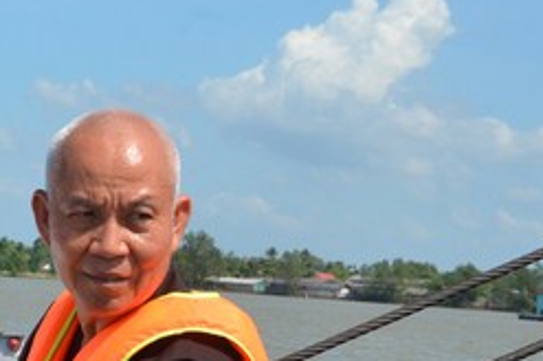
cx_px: 2
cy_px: 285
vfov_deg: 9.9
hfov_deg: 14.6
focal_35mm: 138
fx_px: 2084
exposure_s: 1/800
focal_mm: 35
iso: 640
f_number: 14
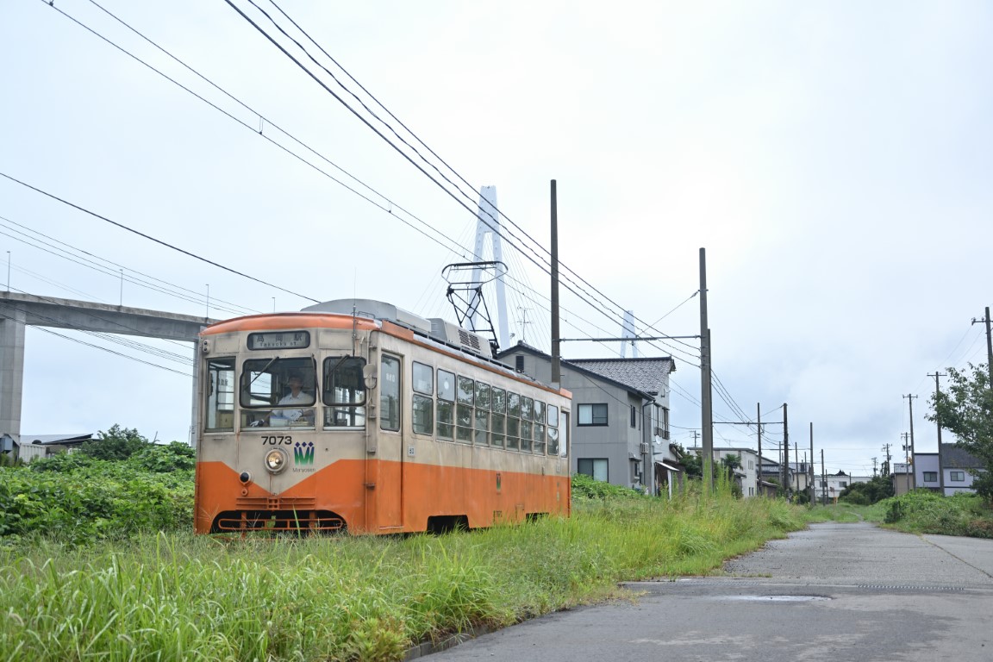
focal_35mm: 48
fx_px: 1324
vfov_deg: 28.1
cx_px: 496
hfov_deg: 41.1
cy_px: 331
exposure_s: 1/800
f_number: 5
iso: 200
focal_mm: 32
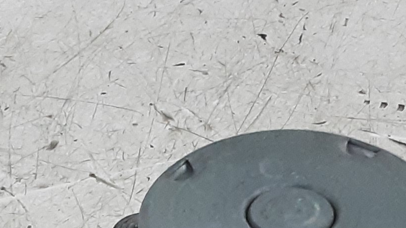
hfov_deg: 17.9
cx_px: 62
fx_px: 1270
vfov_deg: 9.2
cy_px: 542
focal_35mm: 118
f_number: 1.9
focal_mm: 2.91
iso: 160
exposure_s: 1/50
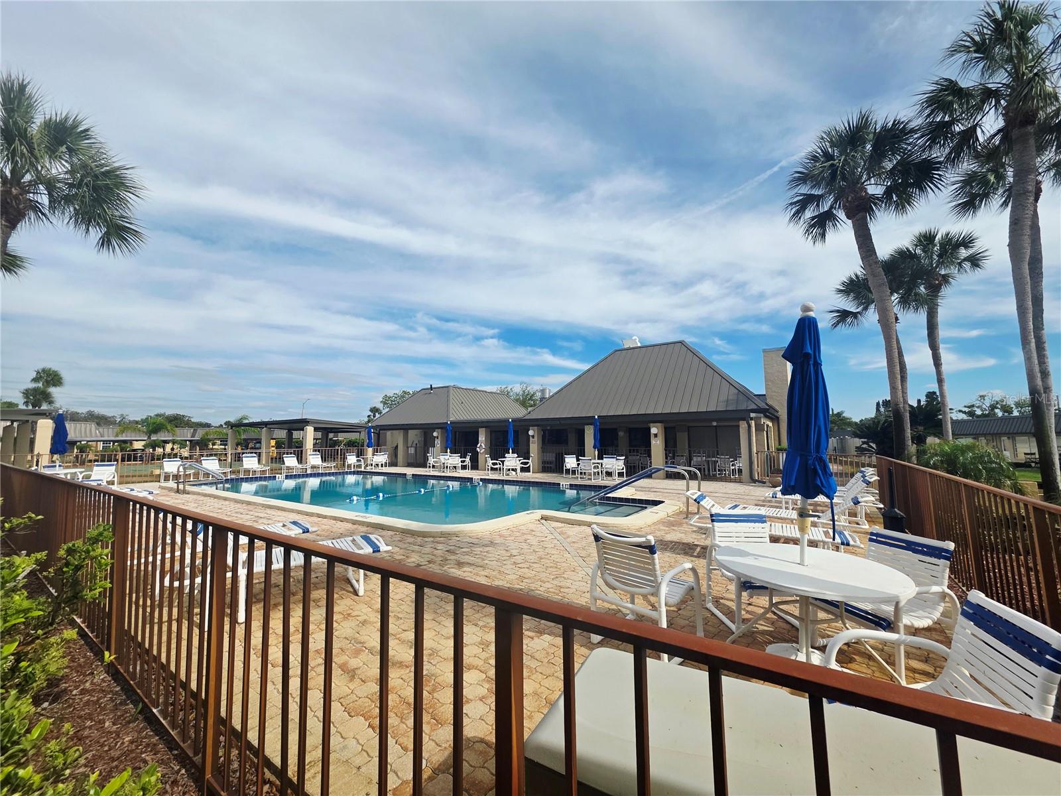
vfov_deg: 89.9
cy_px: 398
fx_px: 398
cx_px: 530
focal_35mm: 13
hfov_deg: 106.2
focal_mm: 2.2
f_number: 1.9
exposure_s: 1/3333
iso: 40
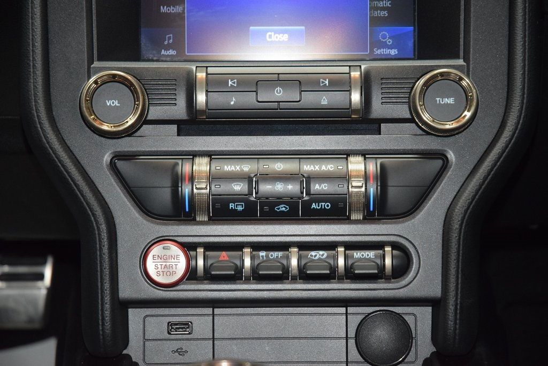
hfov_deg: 19.5
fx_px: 1598
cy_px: 183
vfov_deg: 13.0
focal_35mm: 105
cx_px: 274
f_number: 4.5
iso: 2200
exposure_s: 1/50
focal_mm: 70
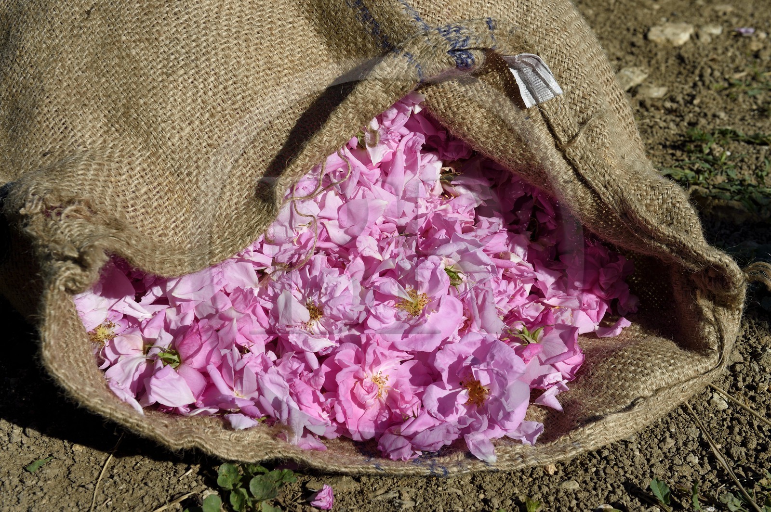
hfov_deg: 36.3
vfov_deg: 24.6
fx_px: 1177
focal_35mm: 55
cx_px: 386
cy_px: 256
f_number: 11
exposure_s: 1/250
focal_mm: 55
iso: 100
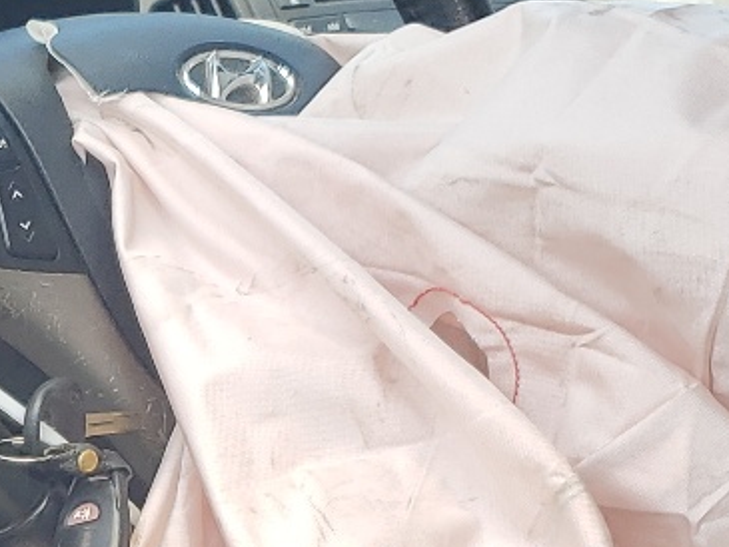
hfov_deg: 16.9
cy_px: 815
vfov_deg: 12.4
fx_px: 2402
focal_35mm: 114
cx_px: 8
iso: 50
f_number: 1.5
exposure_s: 1/357
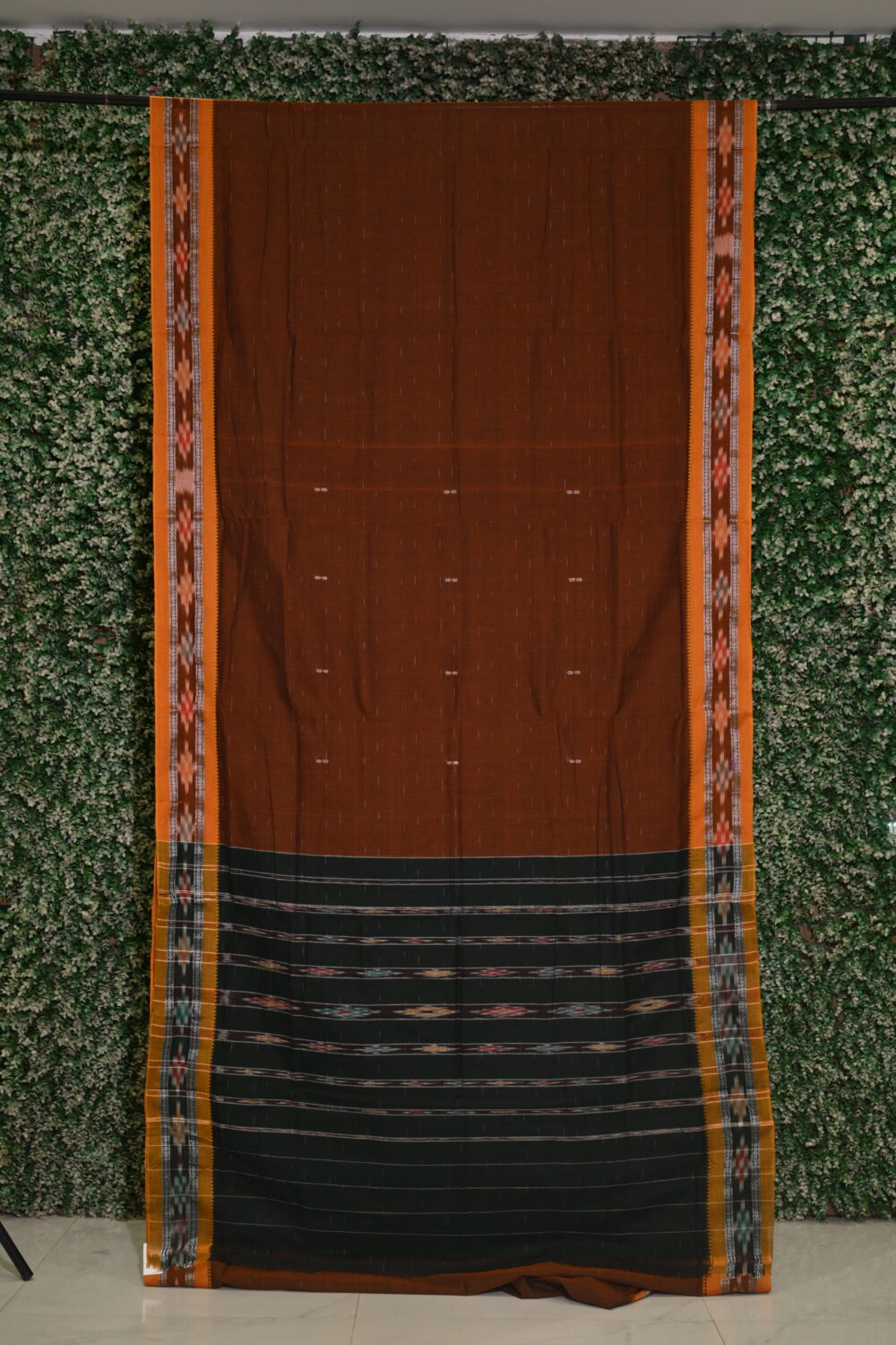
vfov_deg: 43.6
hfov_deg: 29.9
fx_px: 1680
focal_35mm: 45
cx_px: 448
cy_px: 672
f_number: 6.3
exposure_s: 1/125
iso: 640
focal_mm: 45
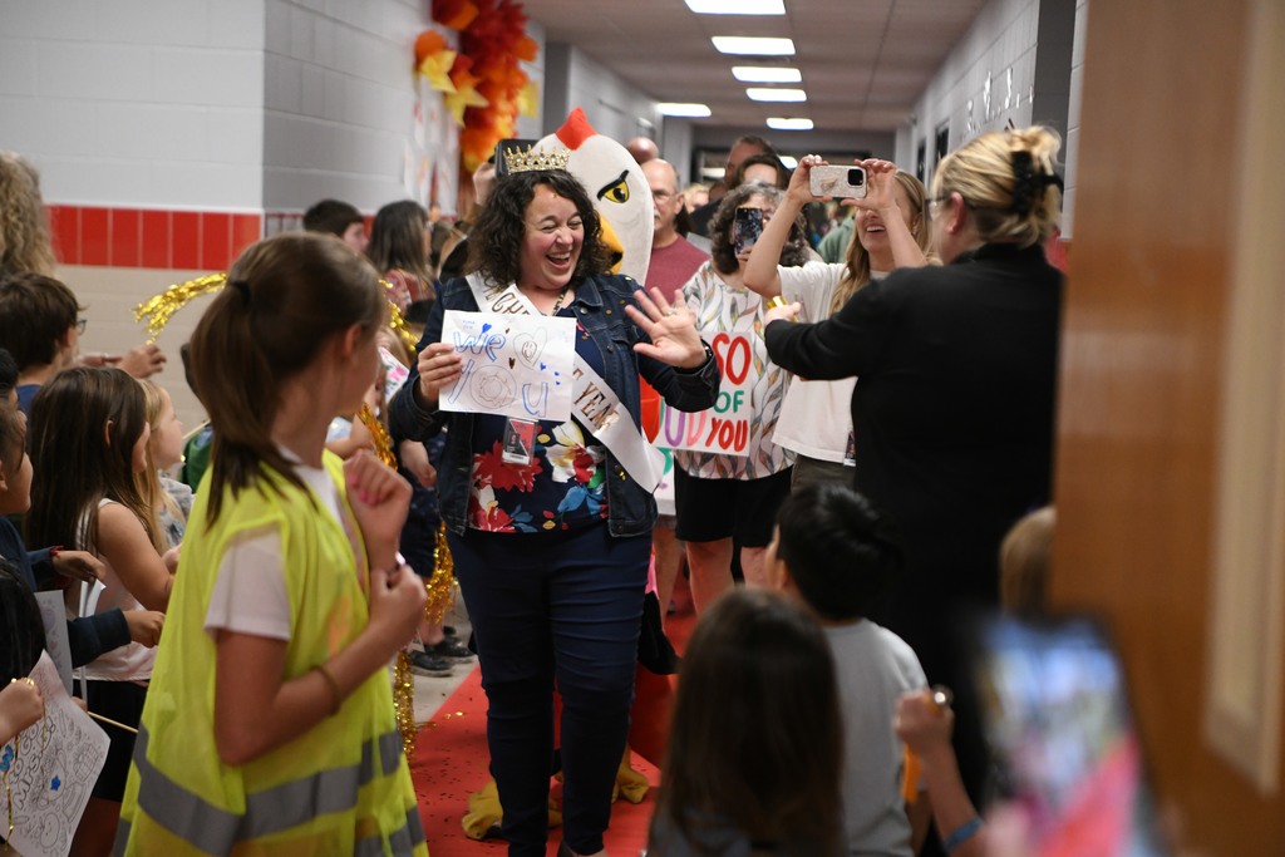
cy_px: 428
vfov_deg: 19.5
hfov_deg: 28.8
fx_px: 2499
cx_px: 642
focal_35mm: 70
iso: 3200
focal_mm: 70
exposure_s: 1/320
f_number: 2.8
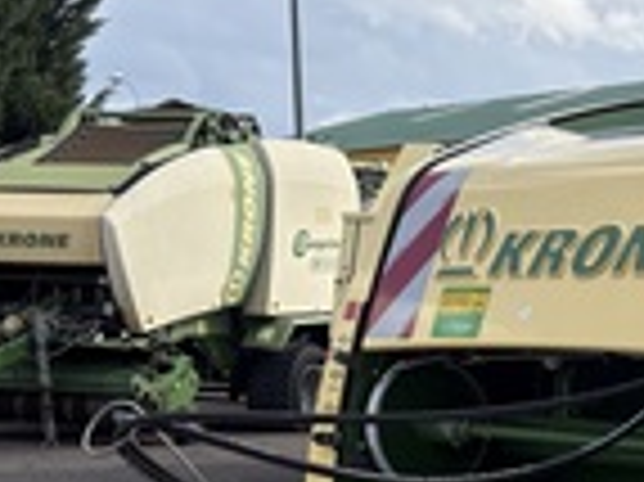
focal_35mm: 100
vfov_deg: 14.1
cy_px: 653
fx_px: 1859
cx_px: 687
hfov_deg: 19.0
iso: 64
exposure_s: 1/1953
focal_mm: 5.96
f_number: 1.6
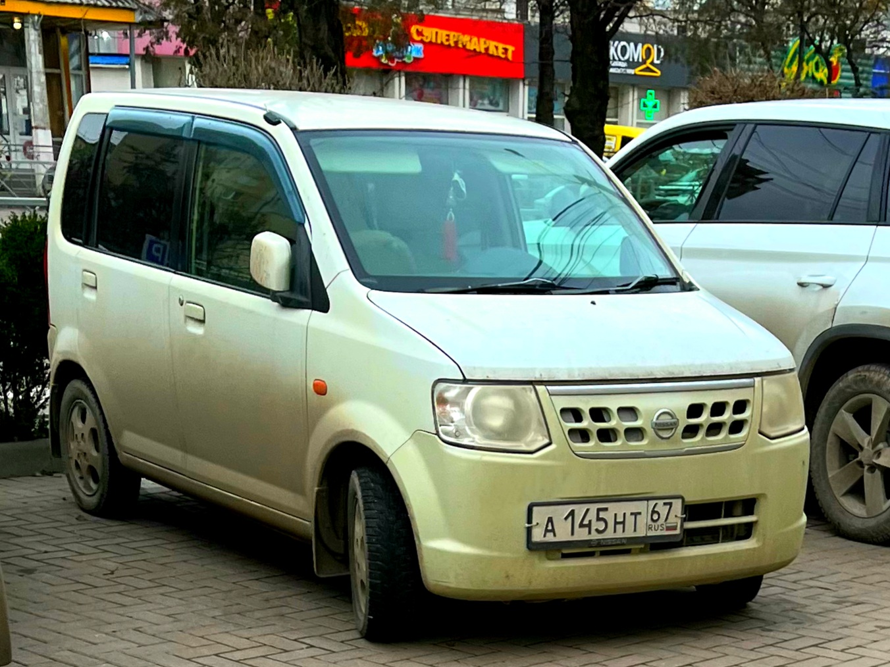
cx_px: 445
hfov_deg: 67.3
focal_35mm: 26
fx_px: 668
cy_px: 334
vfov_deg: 53.1
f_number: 1.6
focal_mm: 5.1
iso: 50
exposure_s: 1/588
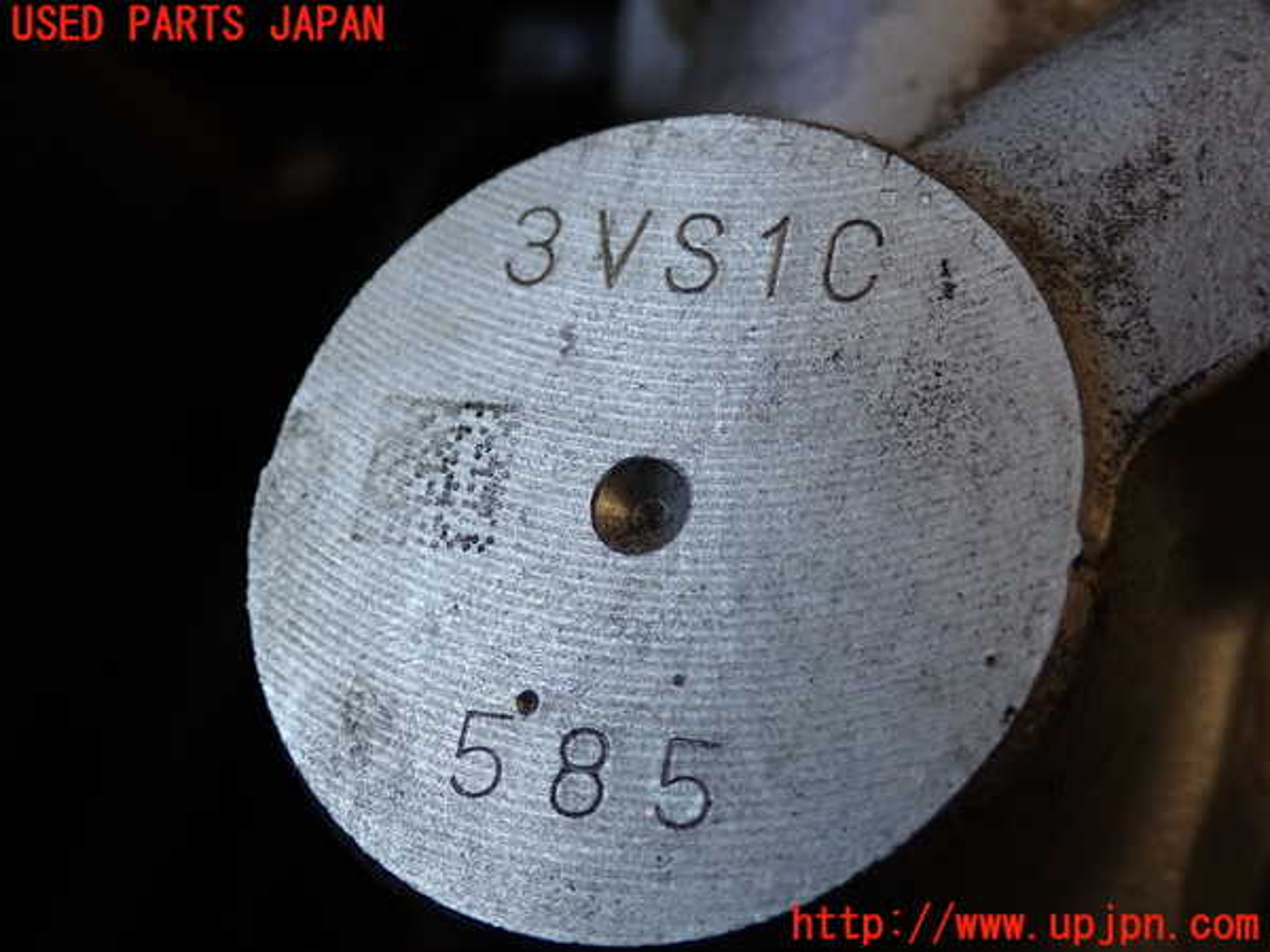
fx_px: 2275
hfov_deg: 31.2
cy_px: 476
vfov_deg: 23.7
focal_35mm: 62
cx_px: 635
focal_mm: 11.09
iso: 250
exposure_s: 1/125
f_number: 3.6
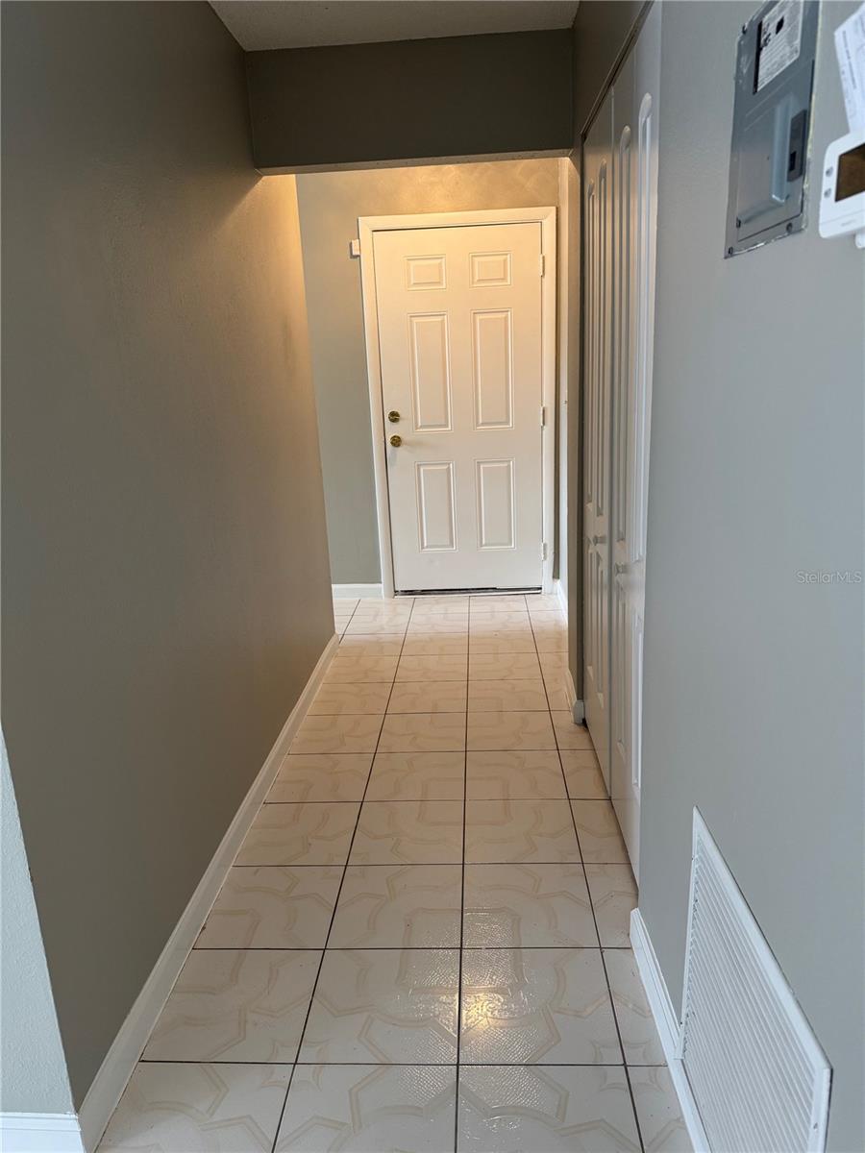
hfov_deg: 56.8
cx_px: 432
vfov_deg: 71.6
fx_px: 800
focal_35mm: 24
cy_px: 576
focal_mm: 6.76
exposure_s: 1/60
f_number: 1.78
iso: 200
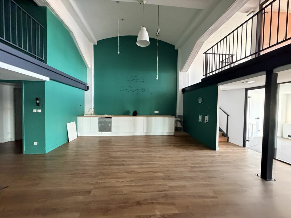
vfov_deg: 85.7
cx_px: 146
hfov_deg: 102.1
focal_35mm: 14
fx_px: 118
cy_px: 109
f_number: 2.2
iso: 640
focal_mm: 2.22
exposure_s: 1/60
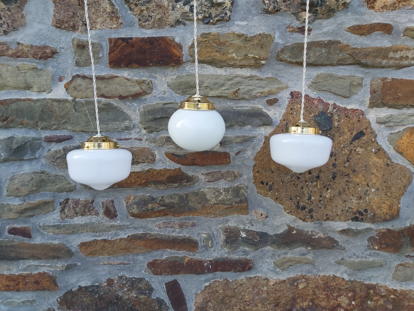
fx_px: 311
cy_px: 156
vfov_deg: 53.1
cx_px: 207
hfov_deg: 67.3
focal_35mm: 26
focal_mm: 3.92
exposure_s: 1/270
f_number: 1.7
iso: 64
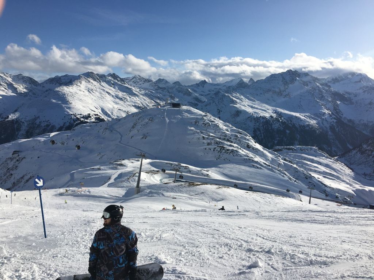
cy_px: 140
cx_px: 187
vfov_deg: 48.2
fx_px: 313
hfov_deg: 61.7
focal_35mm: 29
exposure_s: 1/3846
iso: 25
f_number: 2.2
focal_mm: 4.15
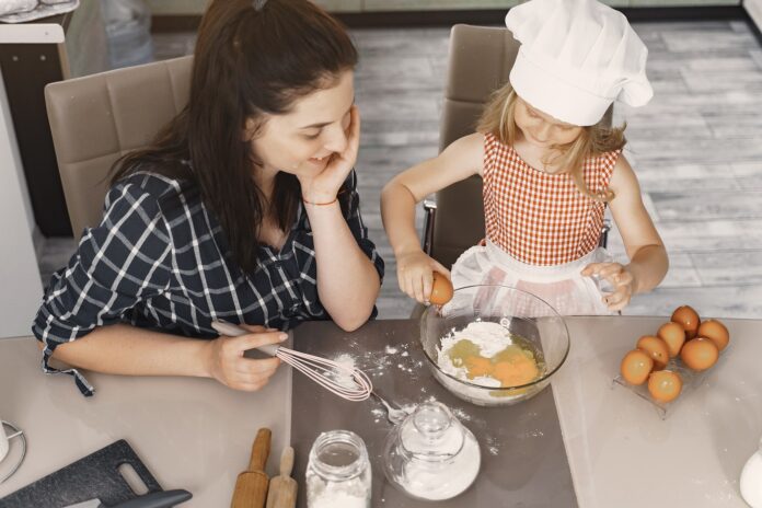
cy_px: 254
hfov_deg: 39.6
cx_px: 381
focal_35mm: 50
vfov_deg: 27.0
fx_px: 1058
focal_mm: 50
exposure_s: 1/250
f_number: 3.2
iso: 800
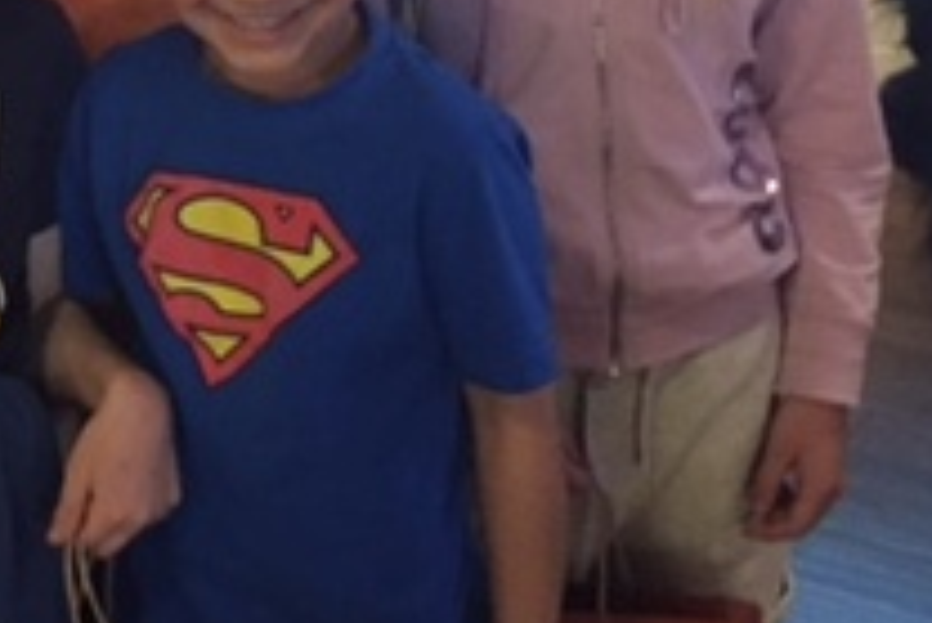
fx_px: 2254
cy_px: -22
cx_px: -215
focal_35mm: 87
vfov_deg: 15.4
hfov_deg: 21.5
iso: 500
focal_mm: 4.15
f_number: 2.2
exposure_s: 1/17
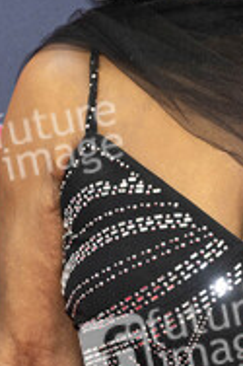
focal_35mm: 187
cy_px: 51
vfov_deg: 11.0
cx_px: 235
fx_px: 1897
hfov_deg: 7.3
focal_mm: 88
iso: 800
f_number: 5.6
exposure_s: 1/200
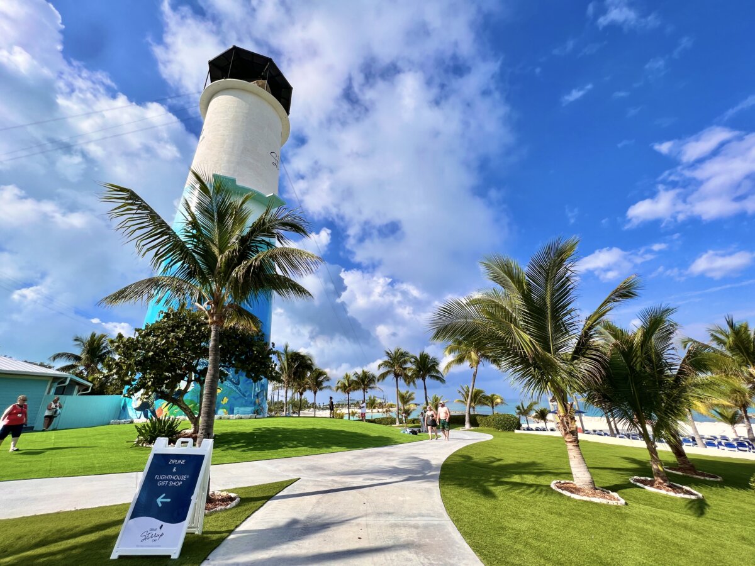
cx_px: 378
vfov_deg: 89.9
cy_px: 283
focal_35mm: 13
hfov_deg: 106.2
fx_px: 284
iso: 32
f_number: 1.8
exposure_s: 1/2481
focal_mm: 1.57
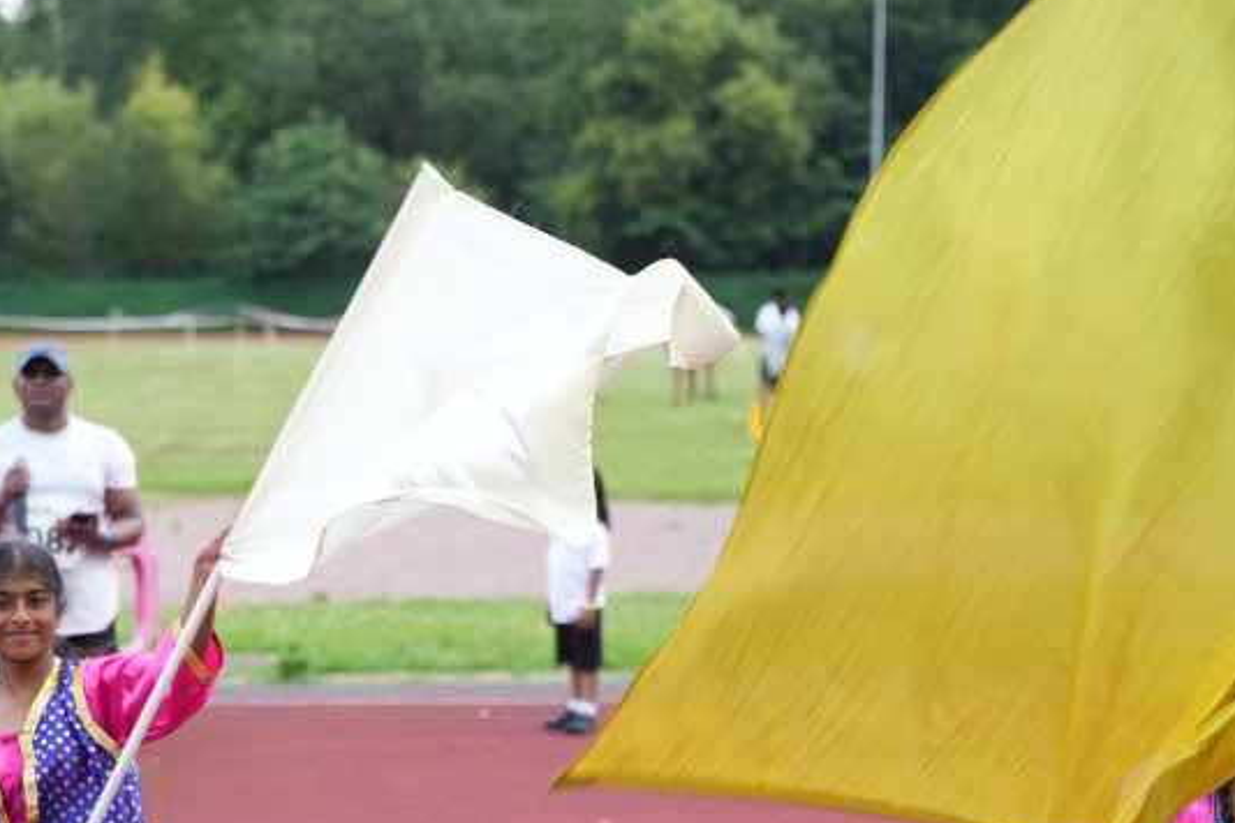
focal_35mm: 134
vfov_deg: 10.2
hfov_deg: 15.2
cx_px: 324
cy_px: 676
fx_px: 4597
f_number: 2.8
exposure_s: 1/320
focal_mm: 70
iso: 250
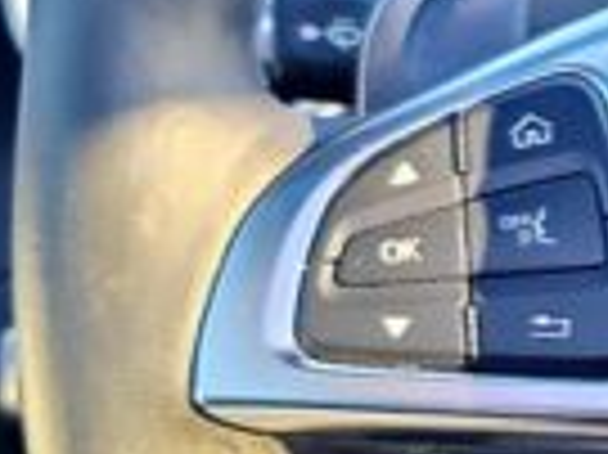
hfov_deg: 9.0
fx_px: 3650
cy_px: 240
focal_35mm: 208
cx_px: 1193
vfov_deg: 7.1
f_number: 1.88
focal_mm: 6.06
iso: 200
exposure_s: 1/106
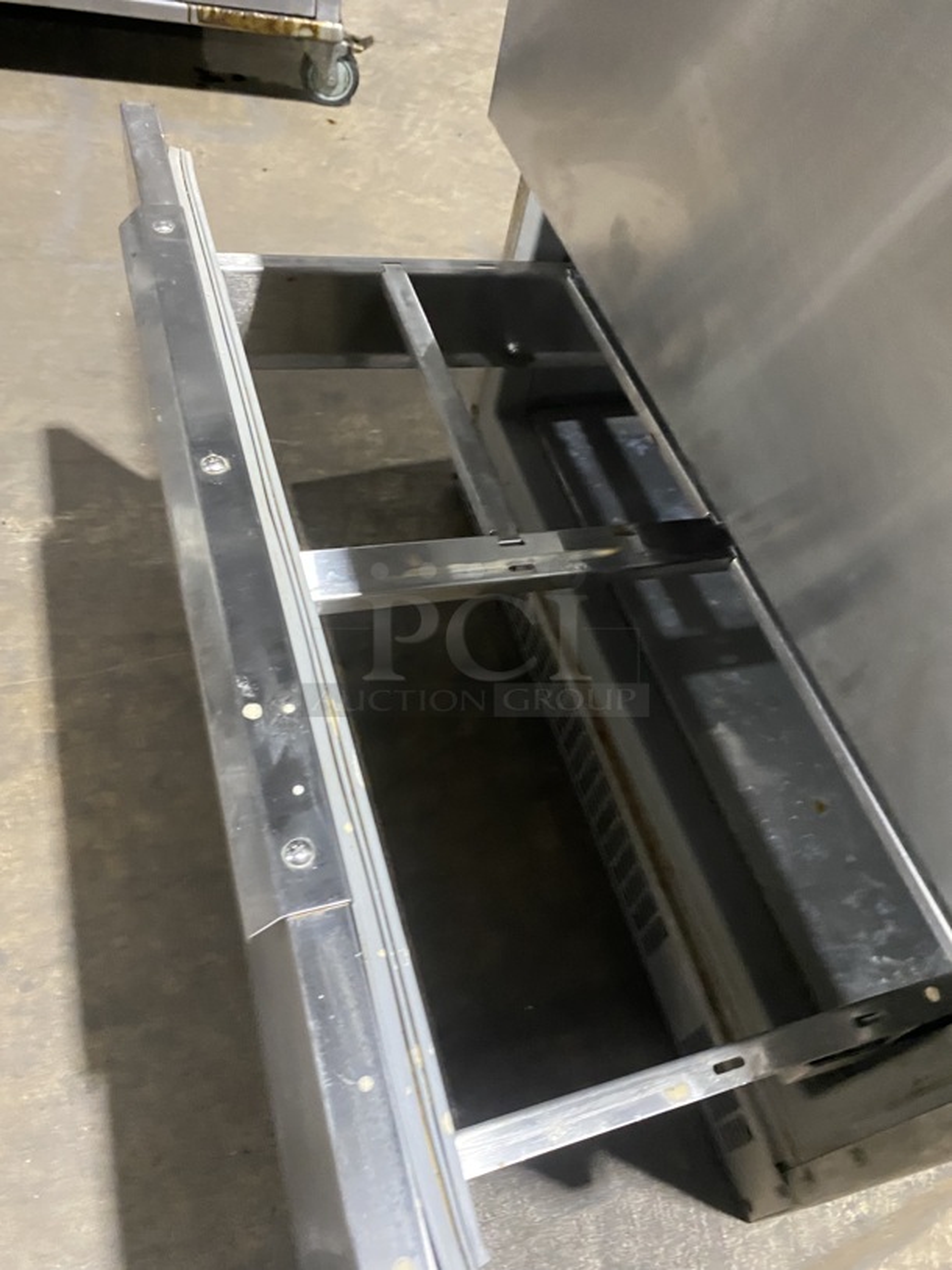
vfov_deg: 67.3
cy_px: 635
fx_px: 953
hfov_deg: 53.1
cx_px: 476
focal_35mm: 26
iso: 640
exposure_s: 1/37
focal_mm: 4.25
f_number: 1.8
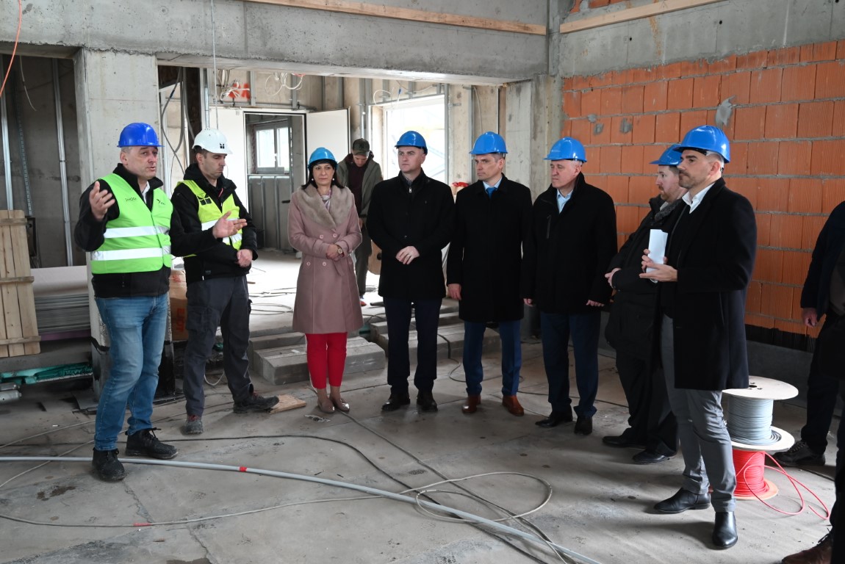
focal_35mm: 34
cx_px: 422
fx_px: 787
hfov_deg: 56.5
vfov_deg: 39.5
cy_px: 282
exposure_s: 1/40
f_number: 4
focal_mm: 33.5
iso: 1600
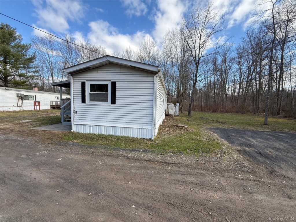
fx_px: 120
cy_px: 111
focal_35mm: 14
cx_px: 148
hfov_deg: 102.1
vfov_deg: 85.7
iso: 50
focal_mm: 2.22
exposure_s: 1/494
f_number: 2.2
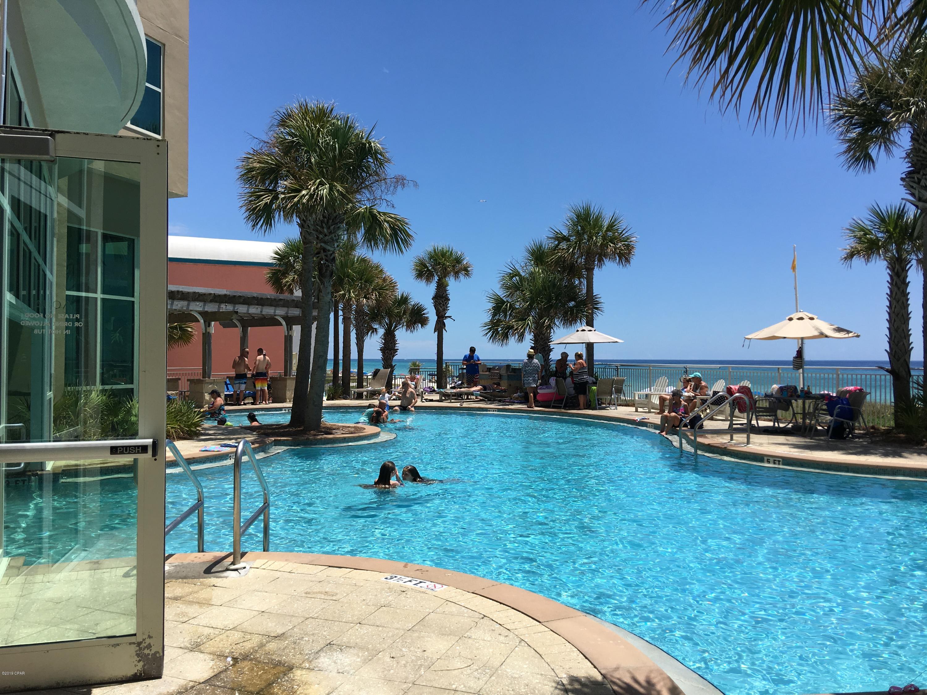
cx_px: 464
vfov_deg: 48.2
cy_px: 348
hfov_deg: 61.7
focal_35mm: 29
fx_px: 777
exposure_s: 1/2404
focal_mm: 4.15
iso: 25
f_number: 2.2
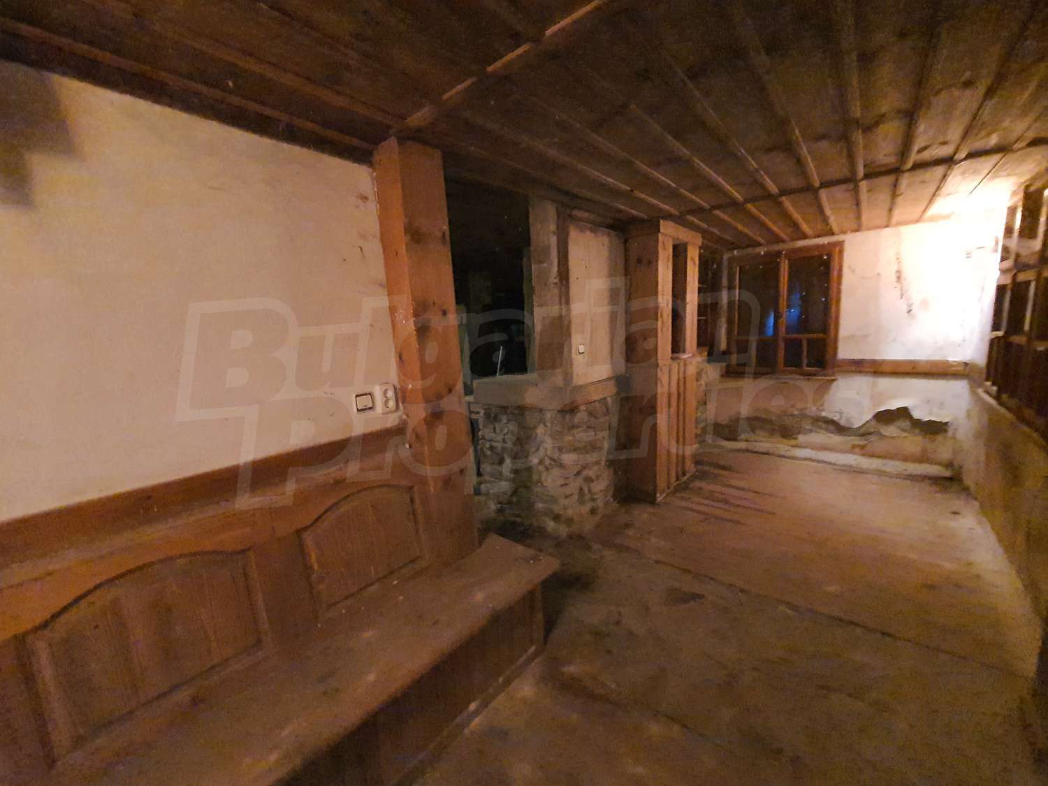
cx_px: 524
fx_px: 394
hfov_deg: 106.2
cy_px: 393
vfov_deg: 89.9
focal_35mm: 13
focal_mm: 1.8
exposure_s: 1/13
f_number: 2.2
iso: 640
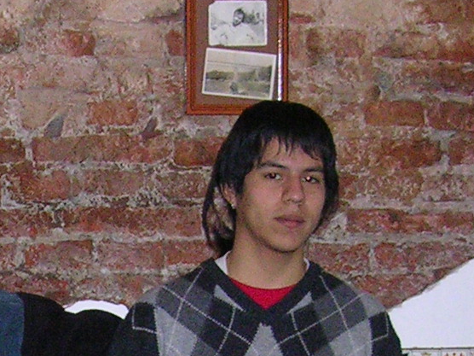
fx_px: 1917
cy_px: 524
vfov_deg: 10.3
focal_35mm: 140
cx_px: 68
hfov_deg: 14.0
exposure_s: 1/60.1
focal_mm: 5.8
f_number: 2.8
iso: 176
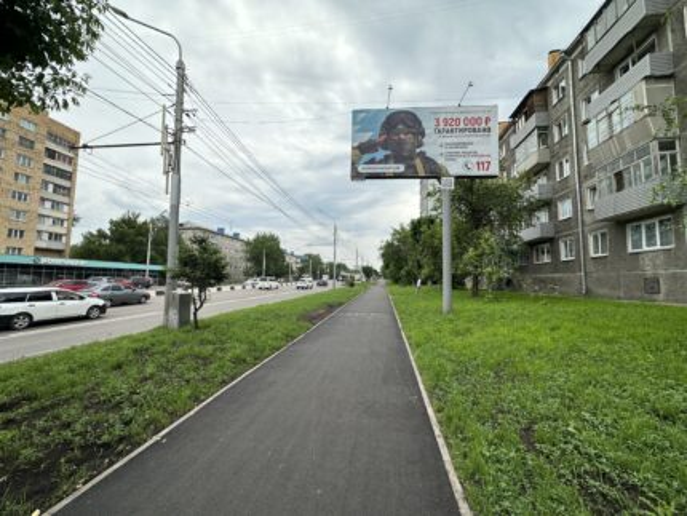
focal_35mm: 14
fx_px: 278
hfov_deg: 102.0
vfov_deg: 85.7
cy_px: 258
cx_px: 344
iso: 50
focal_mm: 2.22
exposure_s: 1/2092
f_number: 2.2
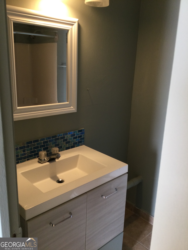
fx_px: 224
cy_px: 125
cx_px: 94
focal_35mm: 31
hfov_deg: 45.4
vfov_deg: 58.4
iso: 50
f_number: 2.4
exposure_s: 1/30
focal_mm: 3.3
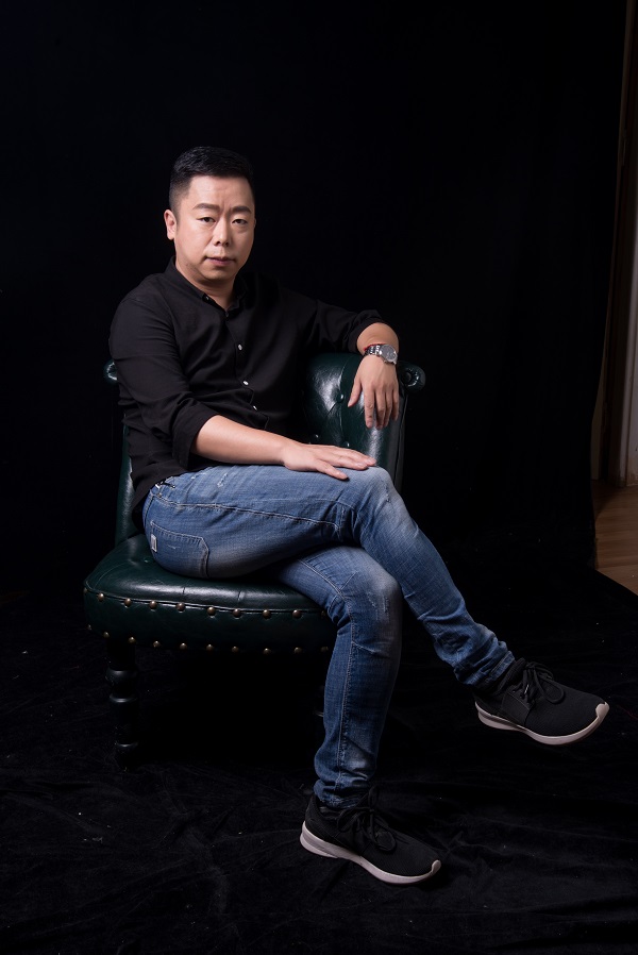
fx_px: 1274
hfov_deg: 28.1
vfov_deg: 41.1
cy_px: 478
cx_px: 319
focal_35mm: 48
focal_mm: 48
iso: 200
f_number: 11
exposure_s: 1/125
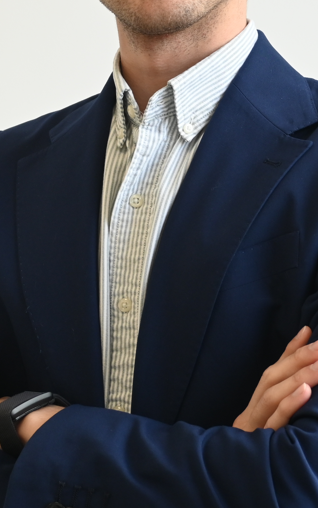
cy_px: 72
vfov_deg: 19.4
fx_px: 1470
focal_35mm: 106
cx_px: 167
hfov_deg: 12.3
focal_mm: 26
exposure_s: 1/125
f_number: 4.5
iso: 400
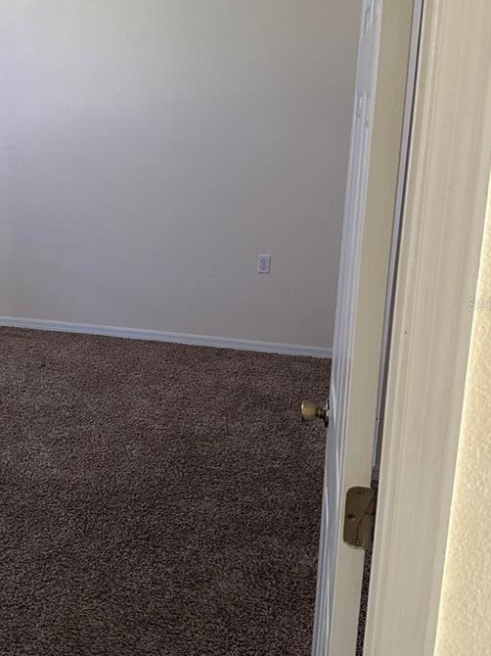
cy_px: 304
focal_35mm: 43
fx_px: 814
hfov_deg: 32.6
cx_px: 96
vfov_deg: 43.8
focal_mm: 6.86
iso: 320
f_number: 1.78
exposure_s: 1/60
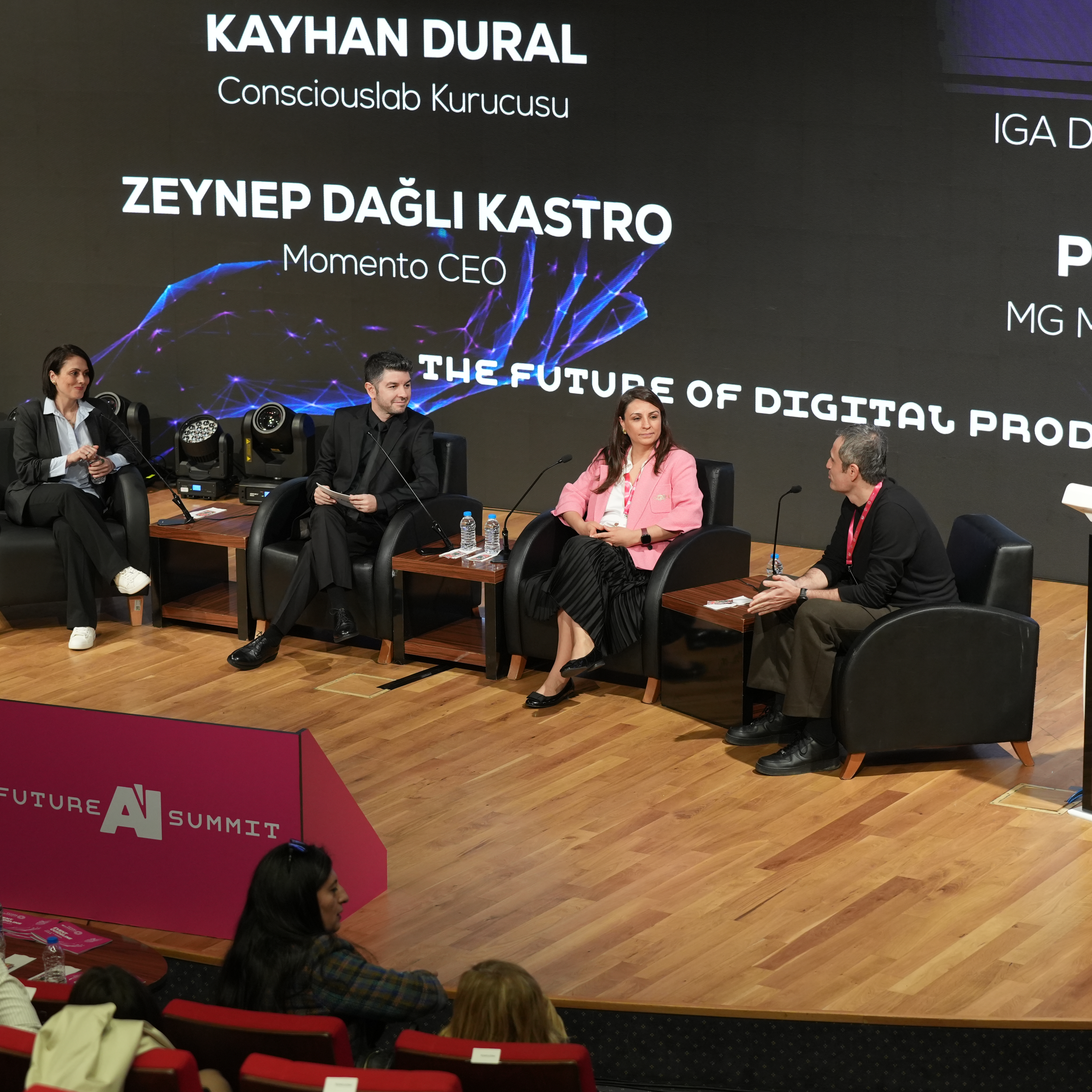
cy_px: 543
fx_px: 3212
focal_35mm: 90
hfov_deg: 19.3
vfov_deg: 19.3
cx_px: 523
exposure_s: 1/160
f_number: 4
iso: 1600
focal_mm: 70
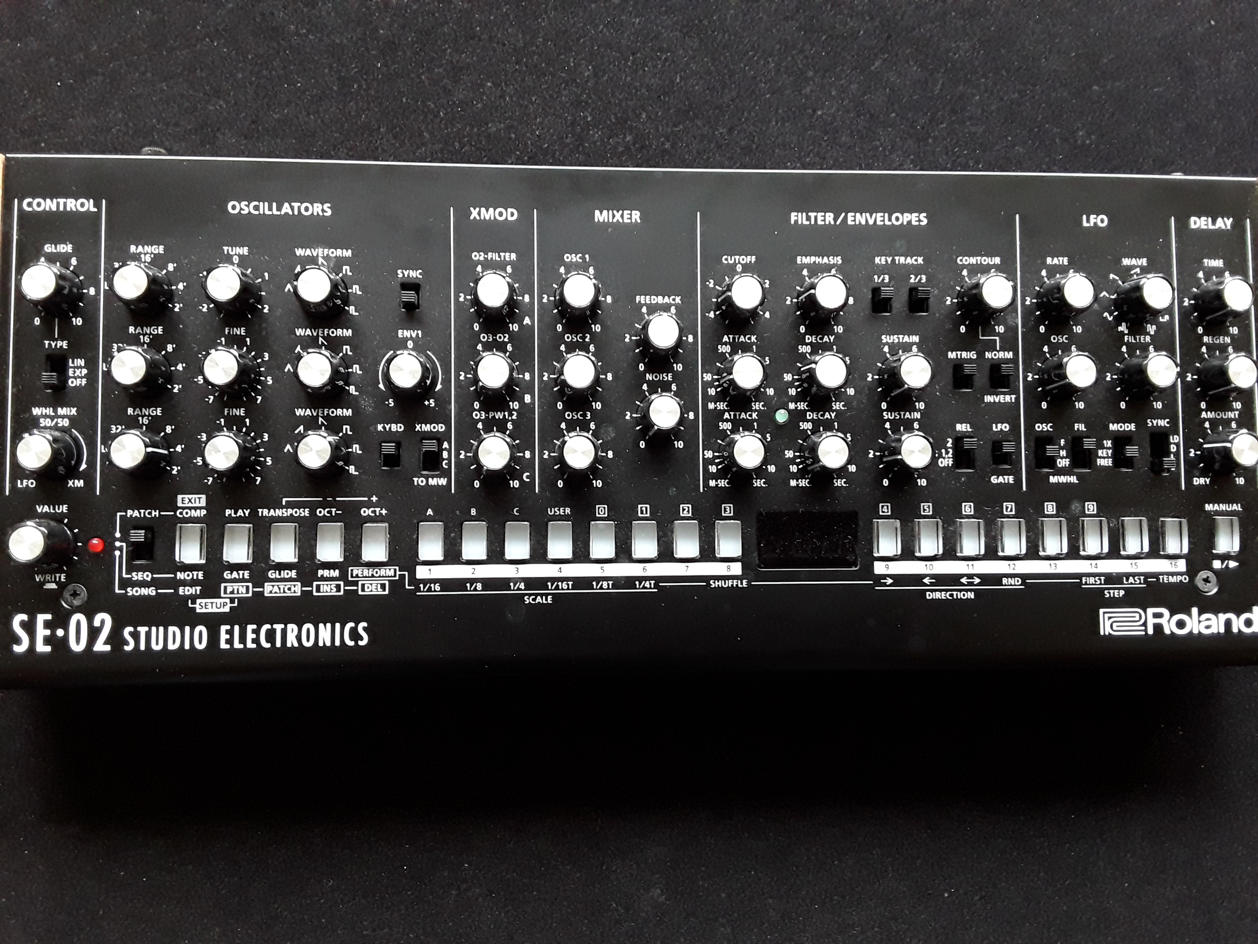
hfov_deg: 65.3
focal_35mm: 27
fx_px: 981
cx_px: 629
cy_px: 472
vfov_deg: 51.4
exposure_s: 1/33
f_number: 1.9
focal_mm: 2.91
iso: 200
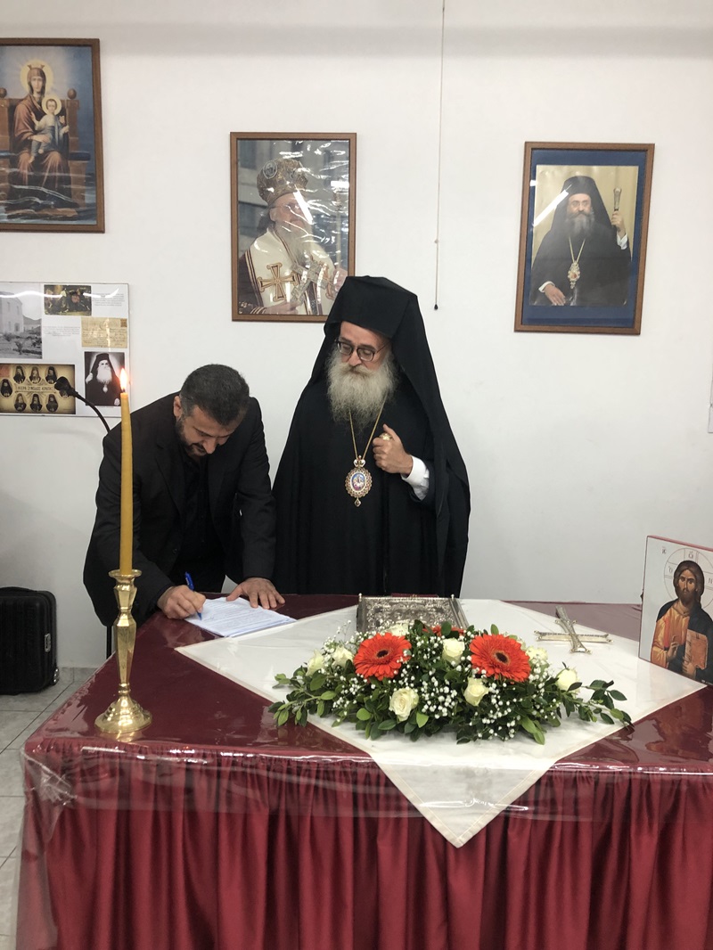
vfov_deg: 63.4
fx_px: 769
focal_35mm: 28
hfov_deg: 49.8
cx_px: 356
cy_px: 475
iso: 50
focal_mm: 3.99
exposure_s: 1/17
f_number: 1.8
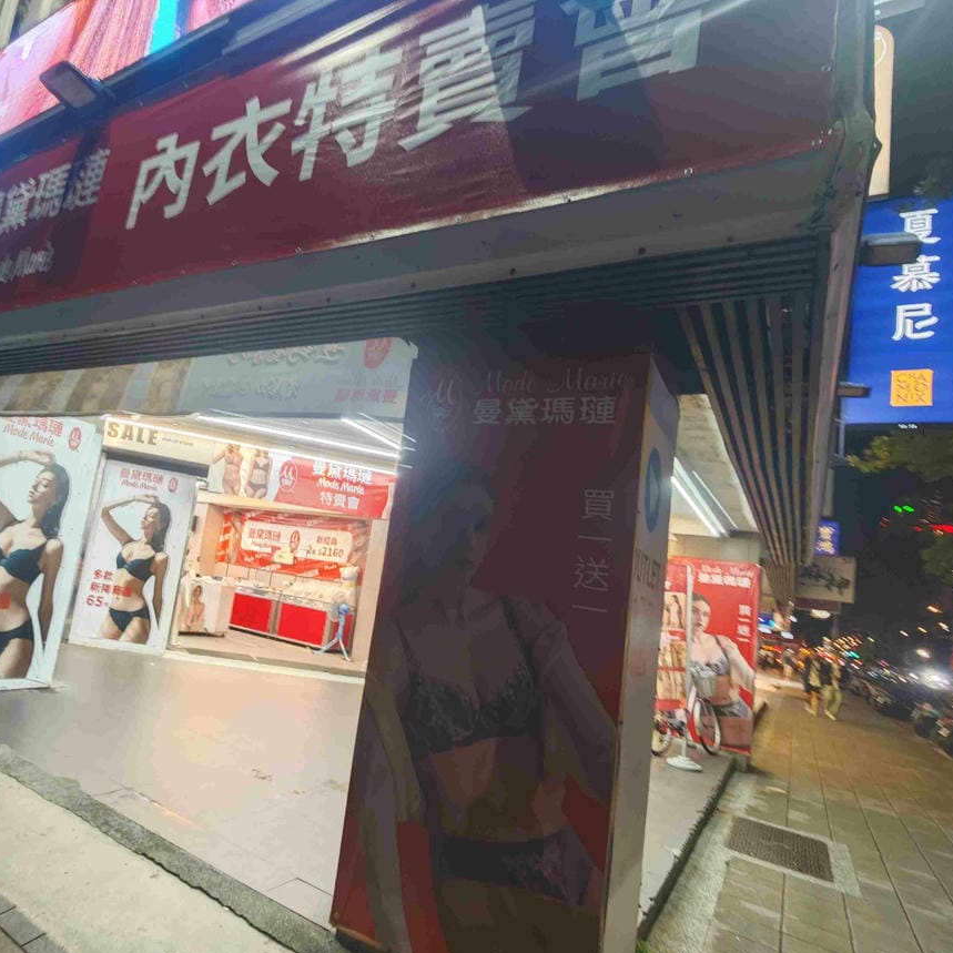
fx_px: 654
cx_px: 304
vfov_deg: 72.1
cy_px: 481
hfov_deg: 69.7
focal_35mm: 21
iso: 250
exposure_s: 1/30
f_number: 1.8
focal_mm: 2.03
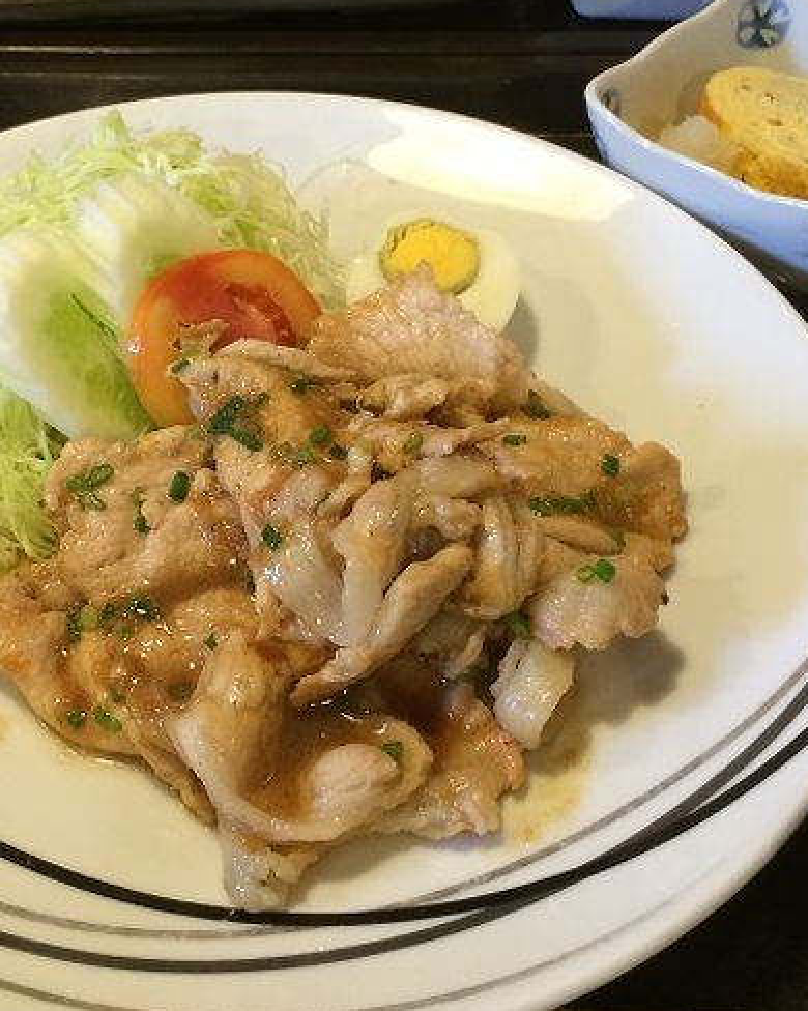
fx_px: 1555
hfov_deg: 29.0
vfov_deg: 35.9
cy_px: 425
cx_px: 309
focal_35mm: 52
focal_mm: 4.12
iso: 200
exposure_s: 1/33
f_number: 2.2
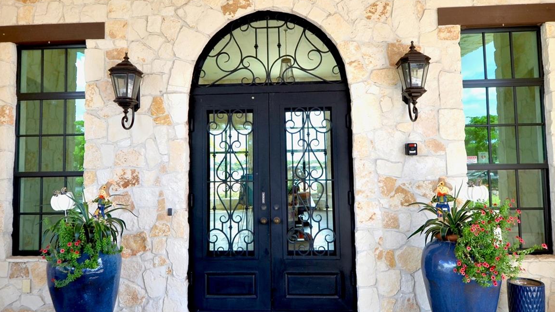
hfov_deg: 71.9
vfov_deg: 44.3
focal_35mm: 26
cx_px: 273
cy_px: 133
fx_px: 383
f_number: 7.1
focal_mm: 12
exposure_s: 1/200
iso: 200
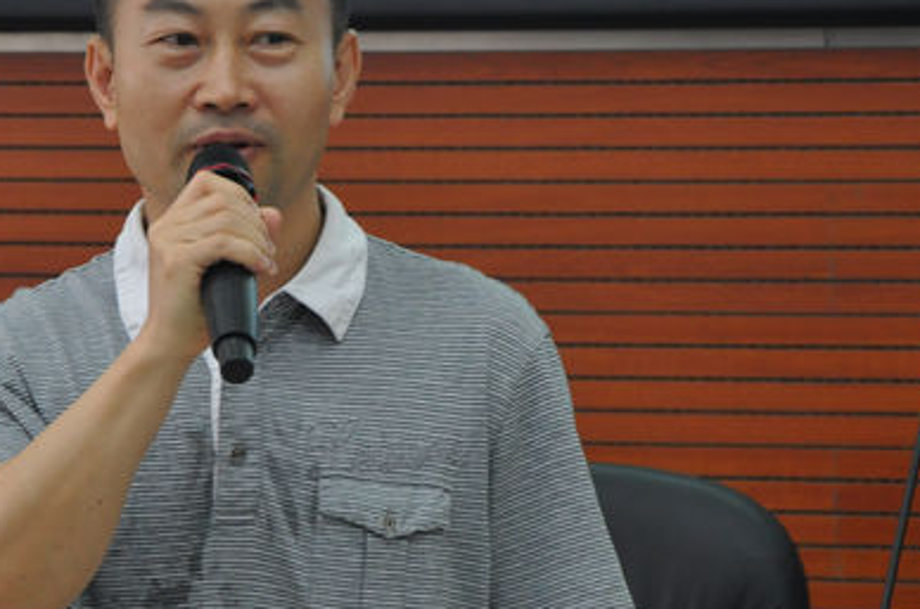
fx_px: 8289
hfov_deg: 6.4
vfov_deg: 4.2
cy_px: 340
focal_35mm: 325
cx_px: 424
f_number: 5.6
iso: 800
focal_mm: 105
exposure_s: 1/40
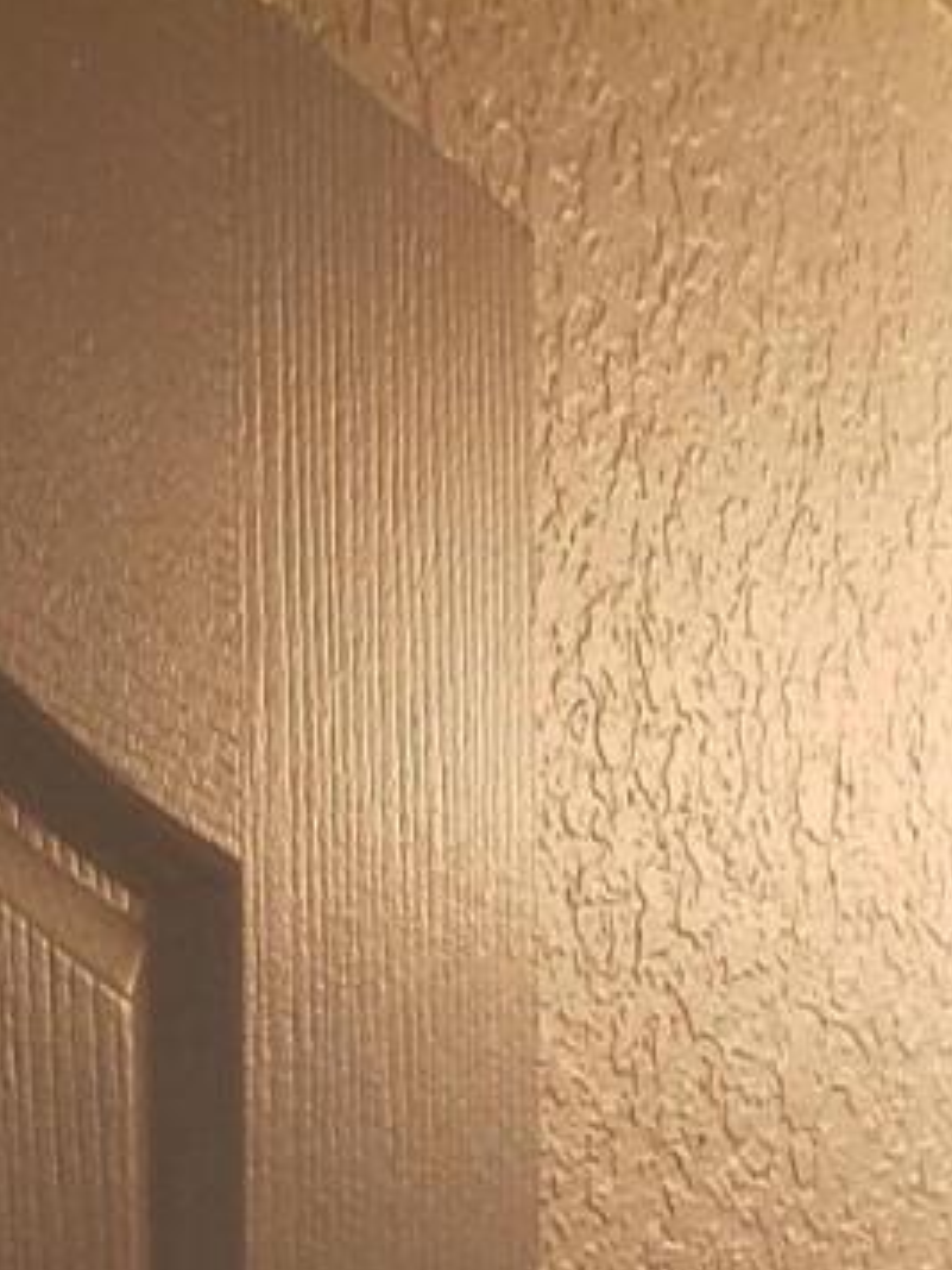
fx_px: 5354
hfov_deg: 9.4
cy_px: 3553
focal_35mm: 146
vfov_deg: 10.5
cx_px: 1975
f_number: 1.5
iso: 100
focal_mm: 4.3
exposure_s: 1/60
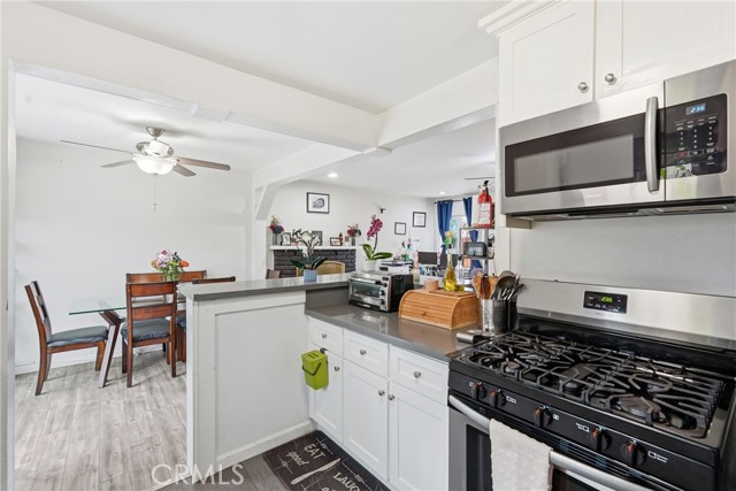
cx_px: 368
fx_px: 327
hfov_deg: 96.7
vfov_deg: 73.8
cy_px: 246
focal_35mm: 16
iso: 250
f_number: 9
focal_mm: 16
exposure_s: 1/60
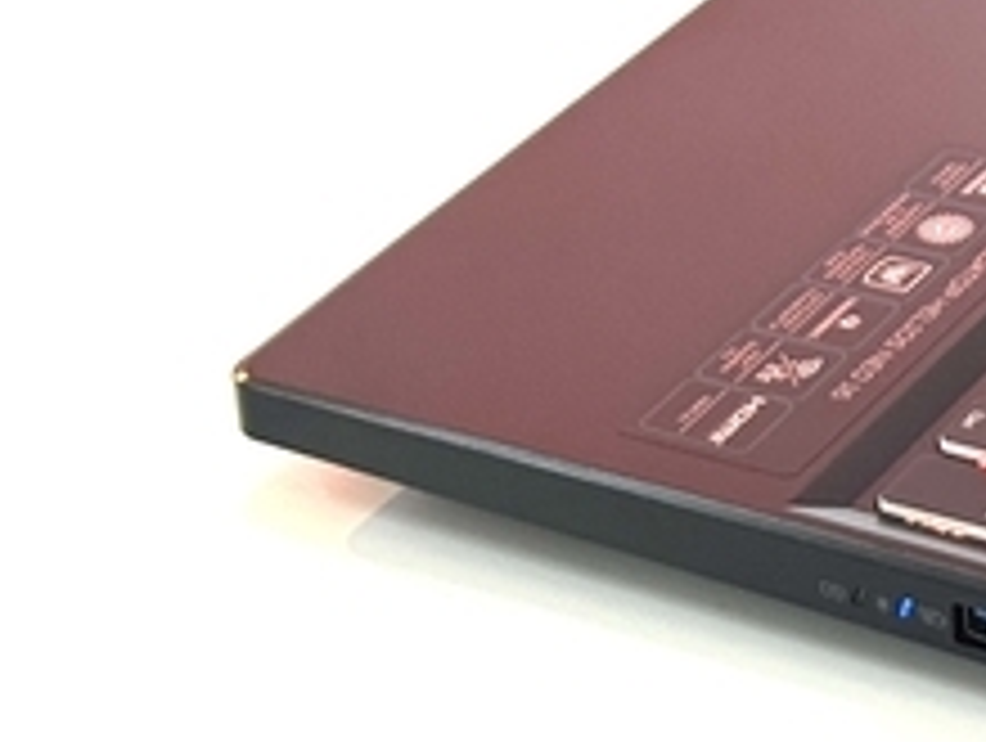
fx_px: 4993
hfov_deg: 10.9
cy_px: -265
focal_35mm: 175
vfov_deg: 8.4
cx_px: 1400
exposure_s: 1/177
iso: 64
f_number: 1.78
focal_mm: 6.76
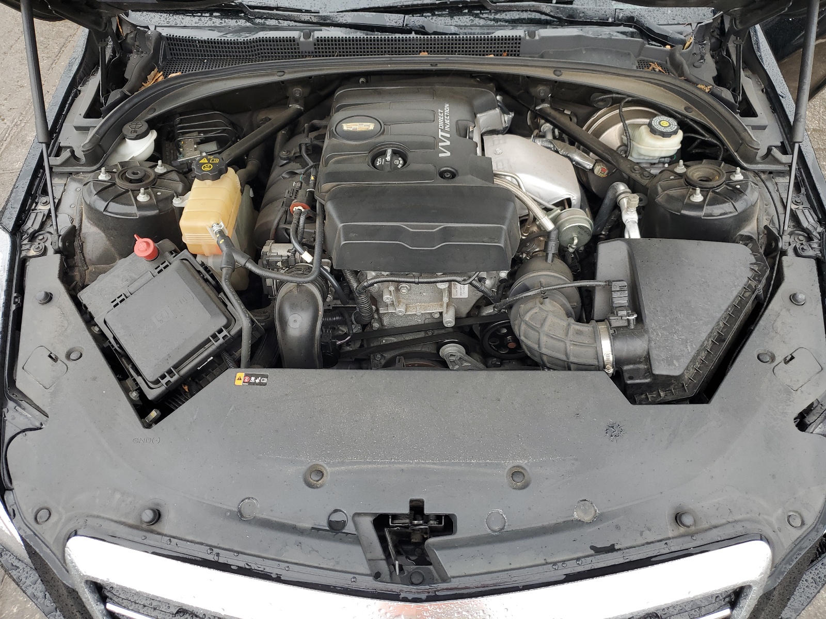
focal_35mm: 26
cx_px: 413
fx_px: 620
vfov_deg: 53.1
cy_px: 310
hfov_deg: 67.3
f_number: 1.5
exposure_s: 1/120
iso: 51
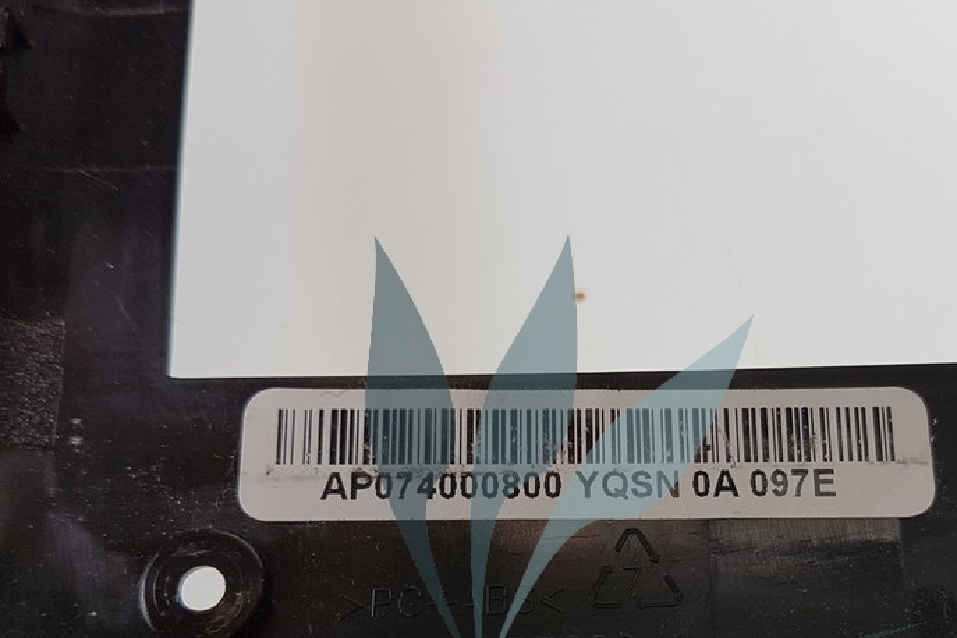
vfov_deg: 31.2
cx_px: 630
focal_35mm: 42
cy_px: 496
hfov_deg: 45.8
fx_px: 1116
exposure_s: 1/100
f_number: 1.7
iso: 50
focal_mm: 4.2
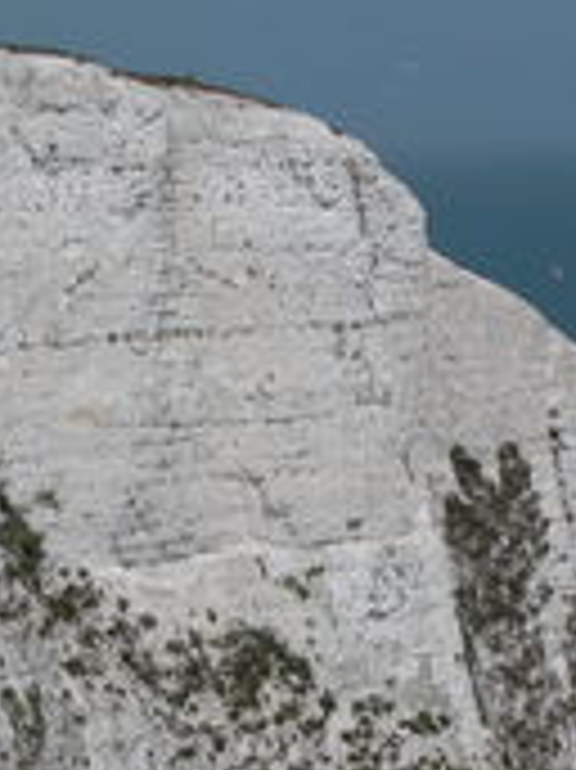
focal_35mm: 234
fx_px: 5198
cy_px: 563
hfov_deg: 6.3
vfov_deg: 8.5
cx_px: 166
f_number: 7.3
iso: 100
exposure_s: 1/924
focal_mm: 25.4
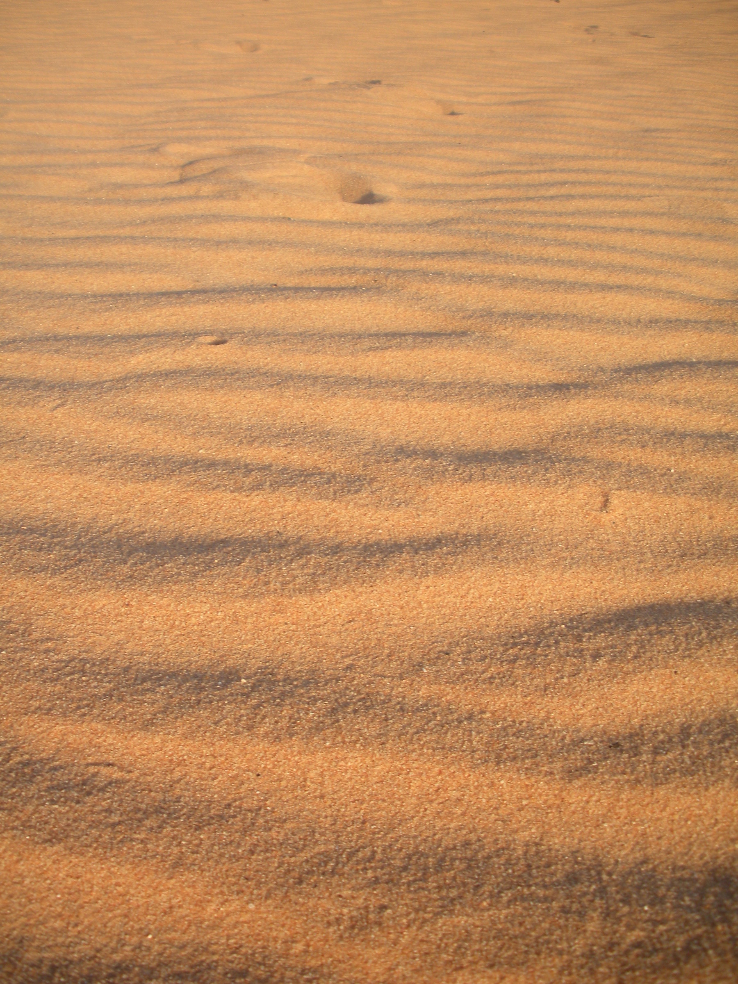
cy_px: 492
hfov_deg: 40.7
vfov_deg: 52.6
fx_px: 995
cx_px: 369
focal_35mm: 35
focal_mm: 6.3
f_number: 3.5
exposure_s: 1/317
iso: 64
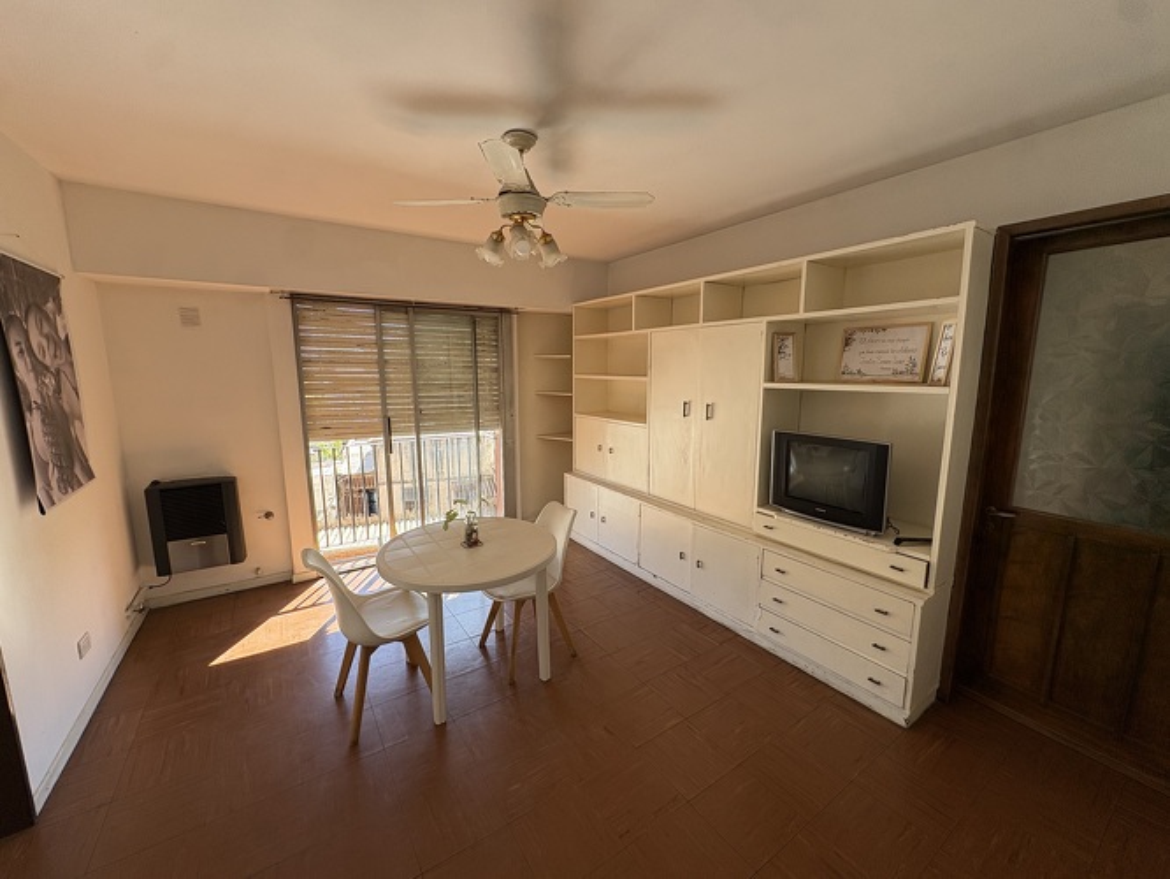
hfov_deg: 102.0
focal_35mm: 14
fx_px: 473
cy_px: 440
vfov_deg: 85.7
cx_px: 585
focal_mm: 2.22
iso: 64
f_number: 2.2
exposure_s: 1/195
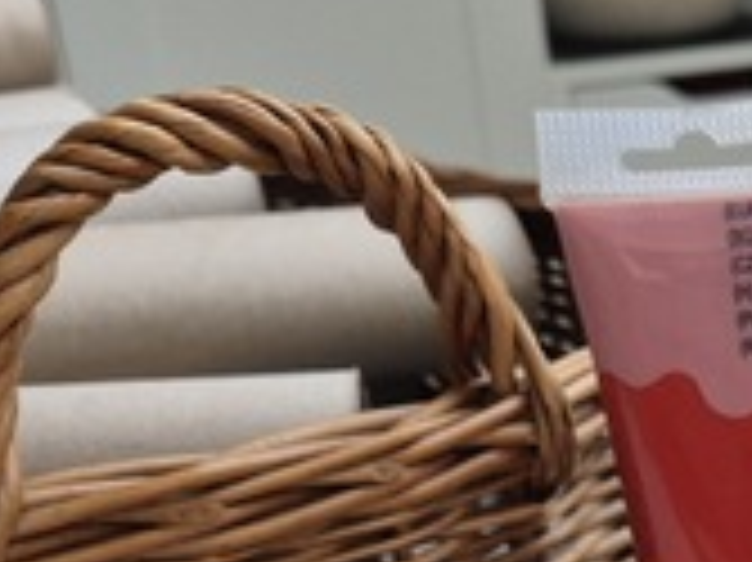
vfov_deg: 11.6
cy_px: 1245
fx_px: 2388
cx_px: 1117
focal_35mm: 110
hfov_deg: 16.4
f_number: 1.8
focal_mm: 5.4
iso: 80
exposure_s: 1/180
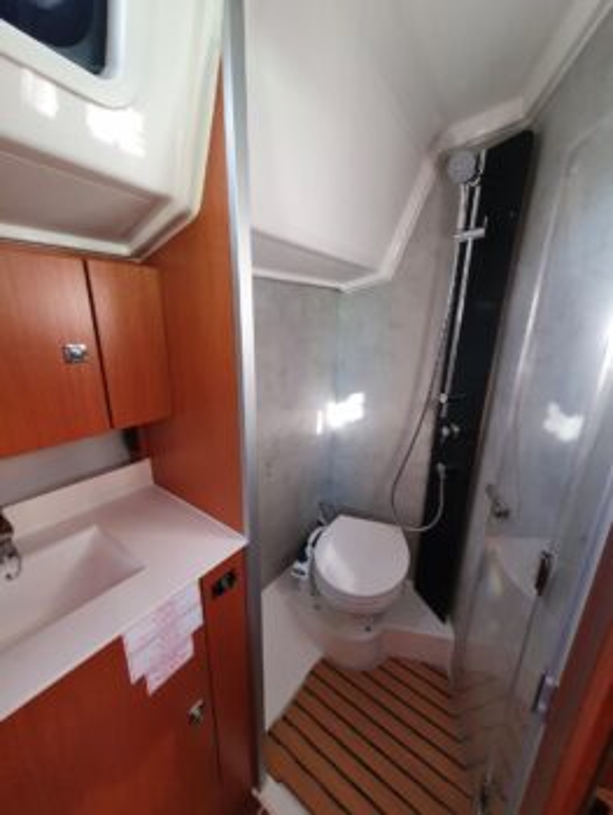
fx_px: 307
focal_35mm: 13
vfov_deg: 106.1
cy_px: 408
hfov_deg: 90.0
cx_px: 306
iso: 250
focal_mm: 1.8
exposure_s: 1/60
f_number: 2.2
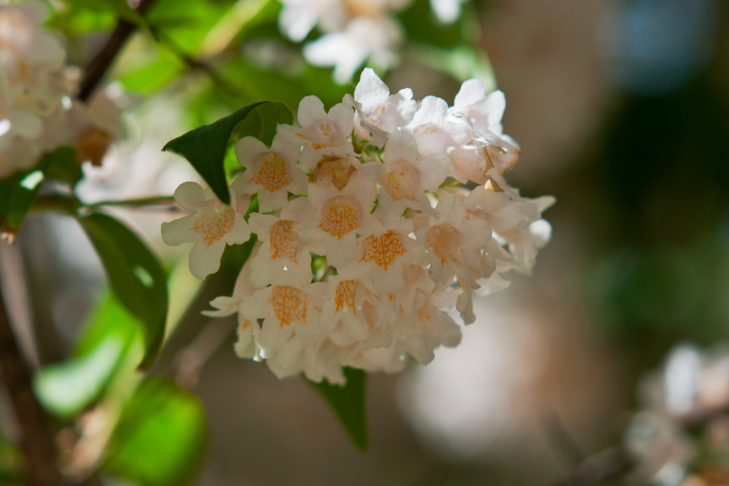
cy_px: 243
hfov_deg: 10.2
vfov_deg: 6.8
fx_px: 4100
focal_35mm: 202
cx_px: 364
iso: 200
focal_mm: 135
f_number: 4
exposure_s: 1/640
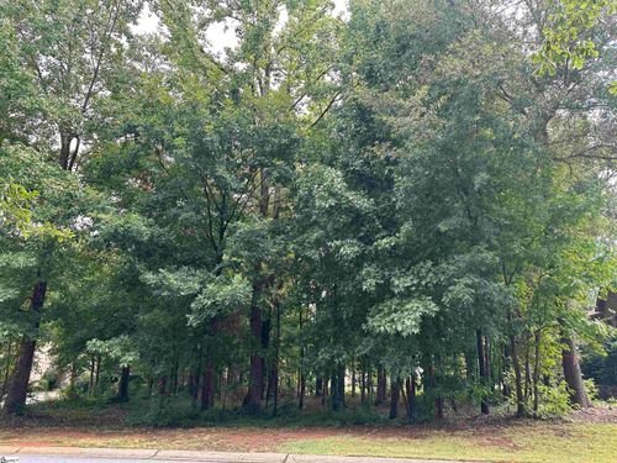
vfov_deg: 56.8
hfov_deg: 71.6
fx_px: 428
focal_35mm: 24
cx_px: 308
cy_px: 232
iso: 80
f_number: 1.78
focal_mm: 6.86
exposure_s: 1/310
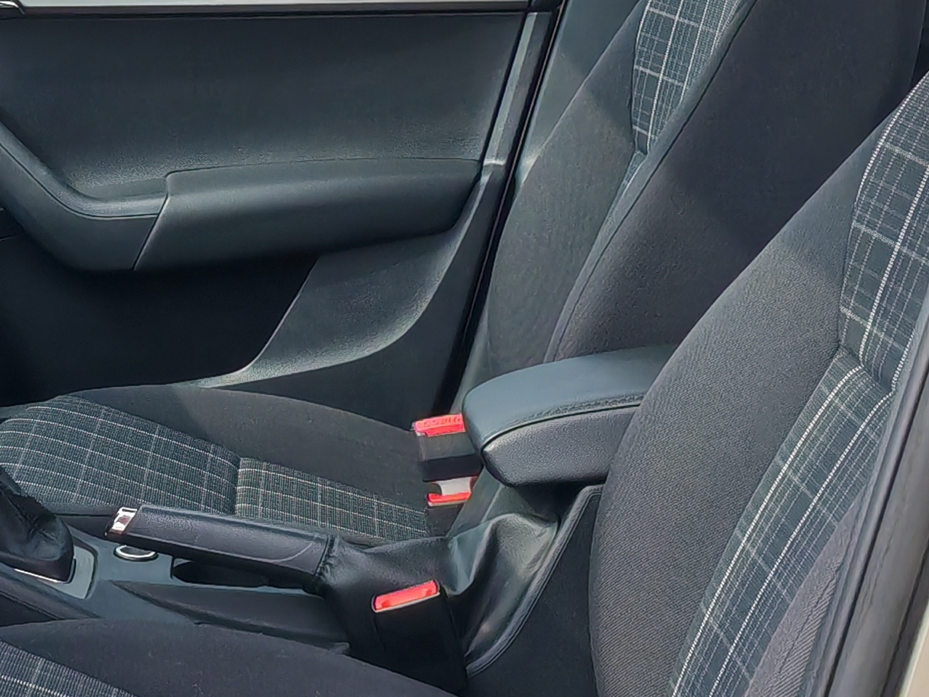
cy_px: 271
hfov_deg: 19.6
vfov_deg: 15.1
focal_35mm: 98
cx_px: 66
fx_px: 2630
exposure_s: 1/1200
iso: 50
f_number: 1.9
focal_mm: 5.3
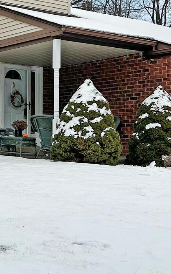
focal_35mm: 84
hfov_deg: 14.9
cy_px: 28
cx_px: -43
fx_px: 626
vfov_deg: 24.0
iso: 50
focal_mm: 5.7
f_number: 1.5
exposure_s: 1/4115
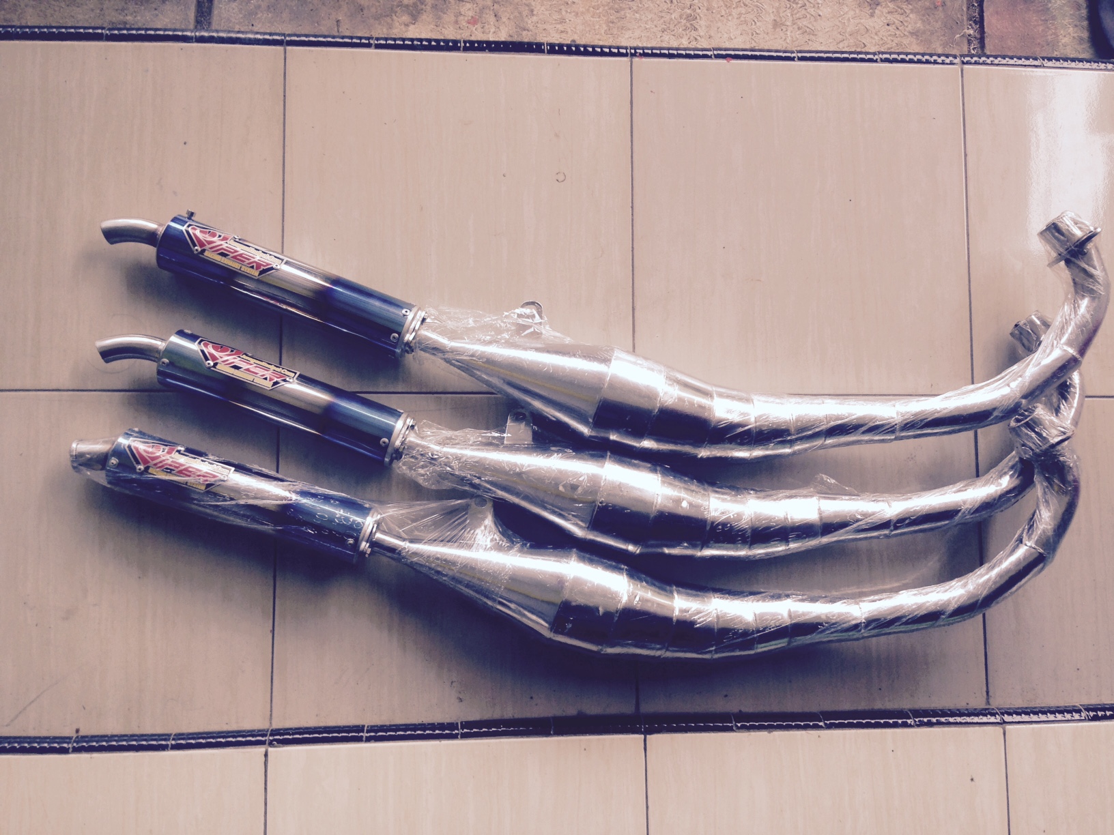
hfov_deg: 55.4
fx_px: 1062
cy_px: 418
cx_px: 557
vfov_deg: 42.9
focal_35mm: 33
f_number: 2.4
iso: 50
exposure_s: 1/40
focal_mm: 4.12
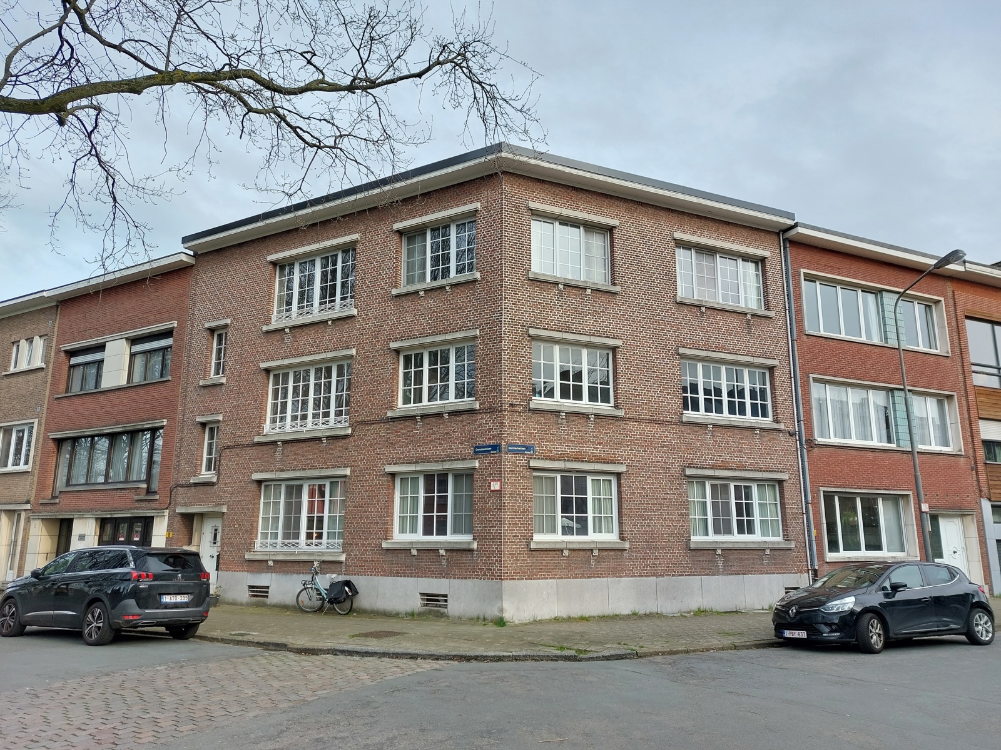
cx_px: 500
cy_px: 375
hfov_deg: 69.4
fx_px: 723
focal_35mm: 25
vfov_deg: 54.9
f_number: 1.8
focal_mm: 5.23
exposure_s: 1/318
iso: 25
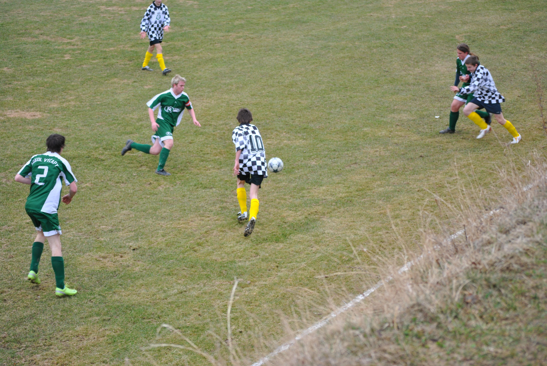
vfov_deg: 13.9
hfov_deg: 20.6
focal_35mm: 99
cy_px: 183
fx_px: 1506
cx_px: 274
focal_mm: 66
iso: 200
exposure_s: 1/320
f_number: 4.5
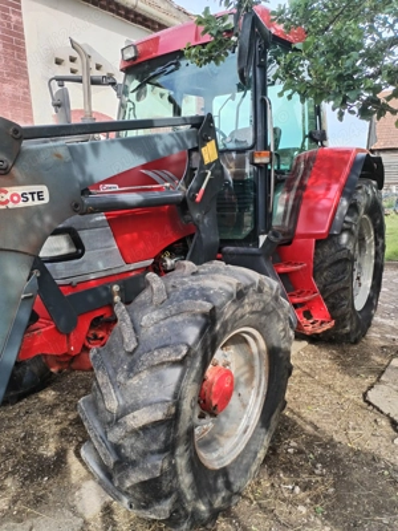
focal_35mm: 26
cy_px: 266
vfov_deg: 67.3
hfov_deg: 53.1
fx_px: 399
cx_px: 199
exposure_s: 1/297
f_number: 1.8
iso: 100
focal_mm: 4.75
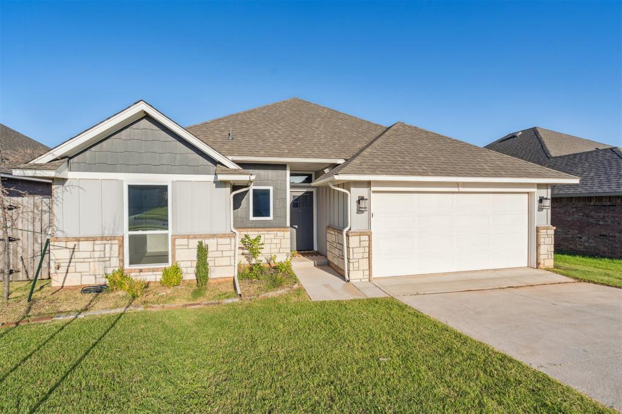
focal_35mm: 16
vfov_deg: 73.7
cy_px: 207
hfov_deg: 96.8
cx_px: 311
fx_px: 276
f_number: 7.1
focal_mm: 16
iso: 200
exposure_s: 1/2000
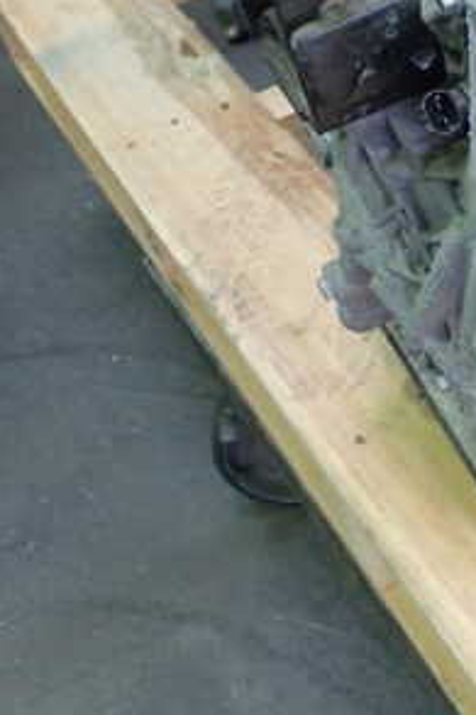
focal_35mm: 81
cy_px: 251
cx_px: 688
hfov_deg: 15.6
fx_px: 1608
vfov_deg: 25.0
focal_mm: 6.83
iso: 400
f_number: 2.7
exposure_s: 1/40
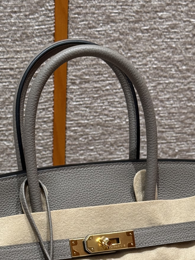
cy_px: 274
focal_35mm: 111
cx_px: 96
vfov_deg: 17.2
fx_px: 834
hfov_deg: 13.3
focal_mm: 6.76
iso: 100
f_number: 1.78
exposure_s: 1/86
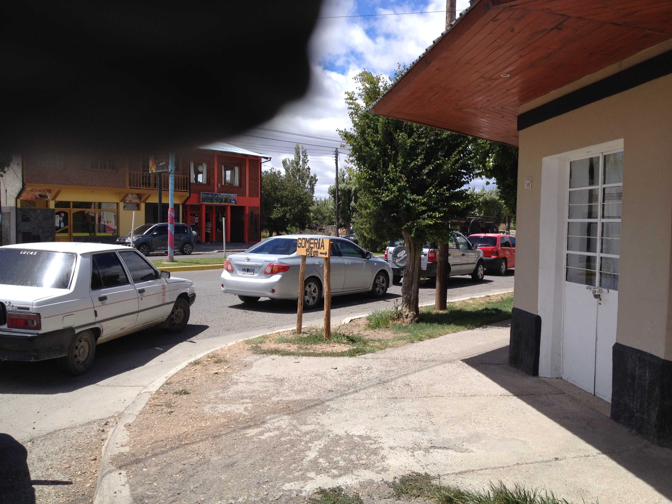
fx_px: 679
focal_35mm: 35
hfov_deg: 52.6
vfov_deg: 40.7
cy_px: 252
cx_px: 336
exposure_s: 1/1783
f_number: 2.4
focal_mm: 4.28
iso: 50
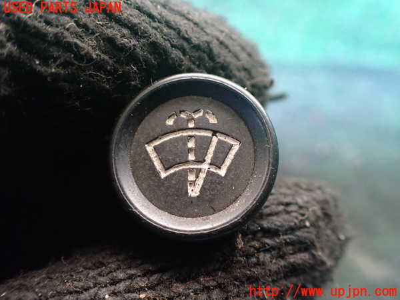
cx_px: 200
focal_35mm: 30
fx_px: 347
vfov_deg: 46.8
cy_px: 150
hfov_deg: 60.0
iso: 800
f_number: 2.3
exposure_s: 1/30
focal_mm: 5.4
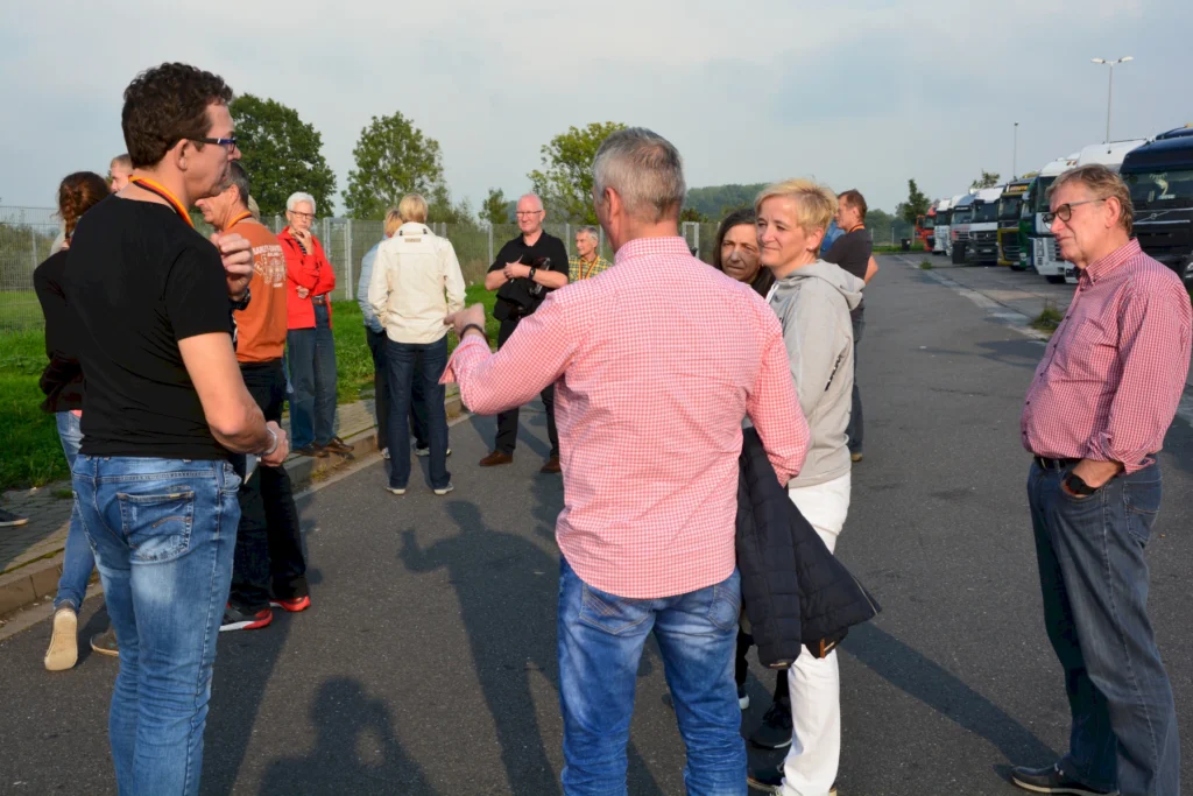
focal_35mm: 48
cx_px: 596
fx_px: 1591
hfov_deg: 41.1
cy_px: 398
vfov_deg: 28.1
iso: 280
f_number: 10
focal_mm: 32
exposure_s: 1/250
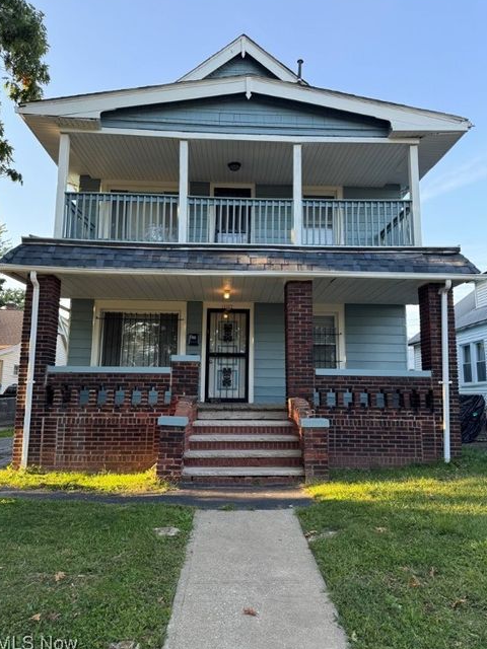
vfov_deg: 69.4
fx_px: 469
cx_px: 245
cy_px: 325
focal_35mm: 25
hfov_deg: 54.9
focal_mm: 6.76
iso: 80
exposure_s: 1/253
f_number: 1.78
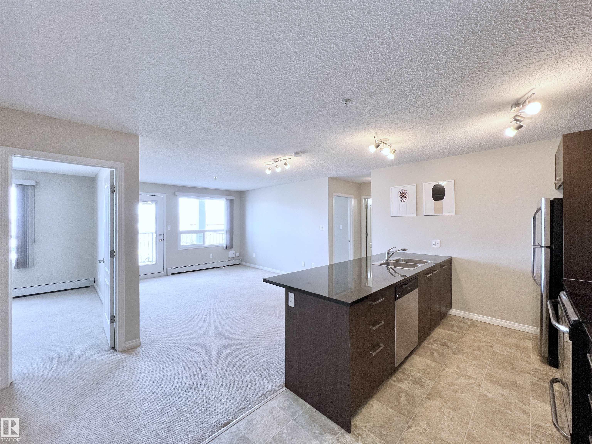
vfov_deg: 89.9
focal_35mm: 13
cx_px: 296
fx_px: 222
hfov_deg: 106.2
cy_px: 222
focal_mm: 1.57
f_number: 1.8
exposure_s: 1/120
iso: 100
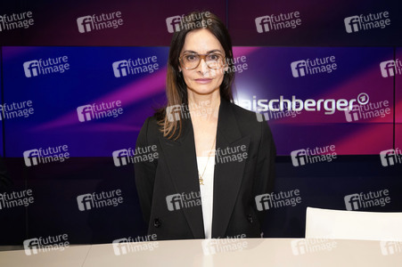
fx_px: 312
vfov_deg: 46.3
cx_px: 201
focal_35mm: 28
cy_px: 134
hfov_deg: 65.5
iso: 2000
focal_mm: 28
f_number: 5
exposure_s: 1/160
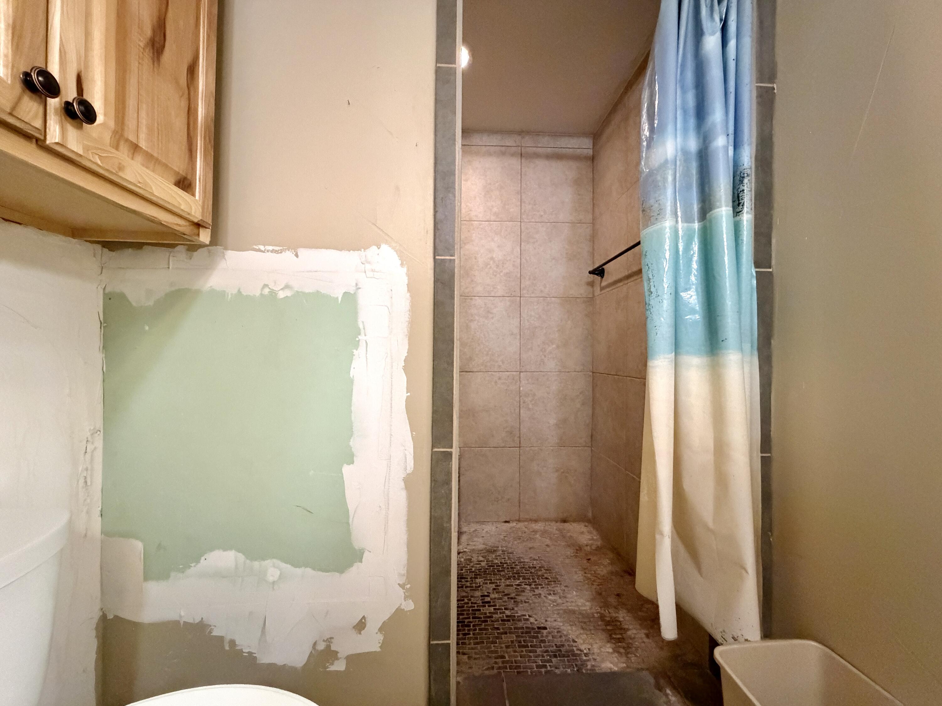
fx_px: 381
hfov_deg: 102.1
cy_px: 353
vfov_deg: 85.7
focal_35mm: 14
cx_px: 471
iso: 1250
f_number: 2.2
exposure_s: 1/60
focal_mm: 2.22
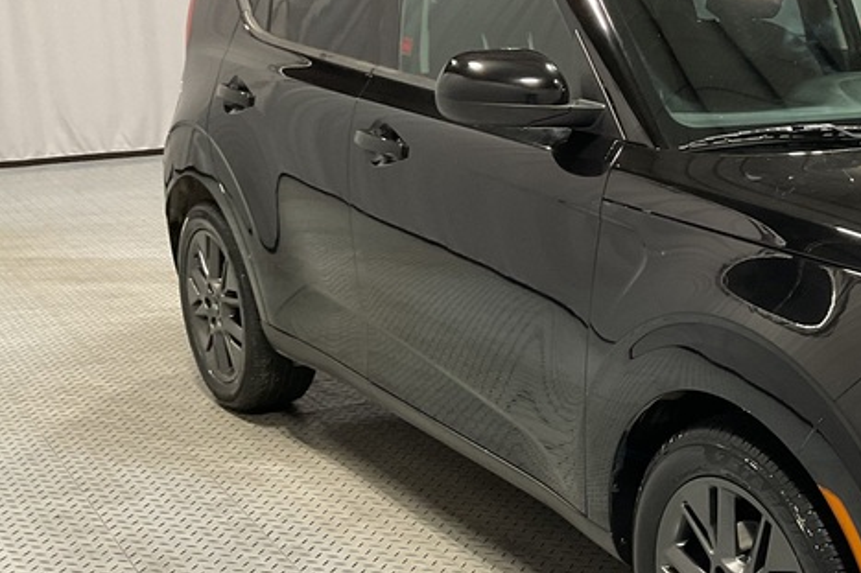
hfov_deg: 30.6
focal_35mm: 62
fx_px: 1482
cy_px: 356
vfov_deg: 21.8
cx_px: 811
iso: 100
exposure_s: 1/60
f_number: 1.8
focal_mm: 3
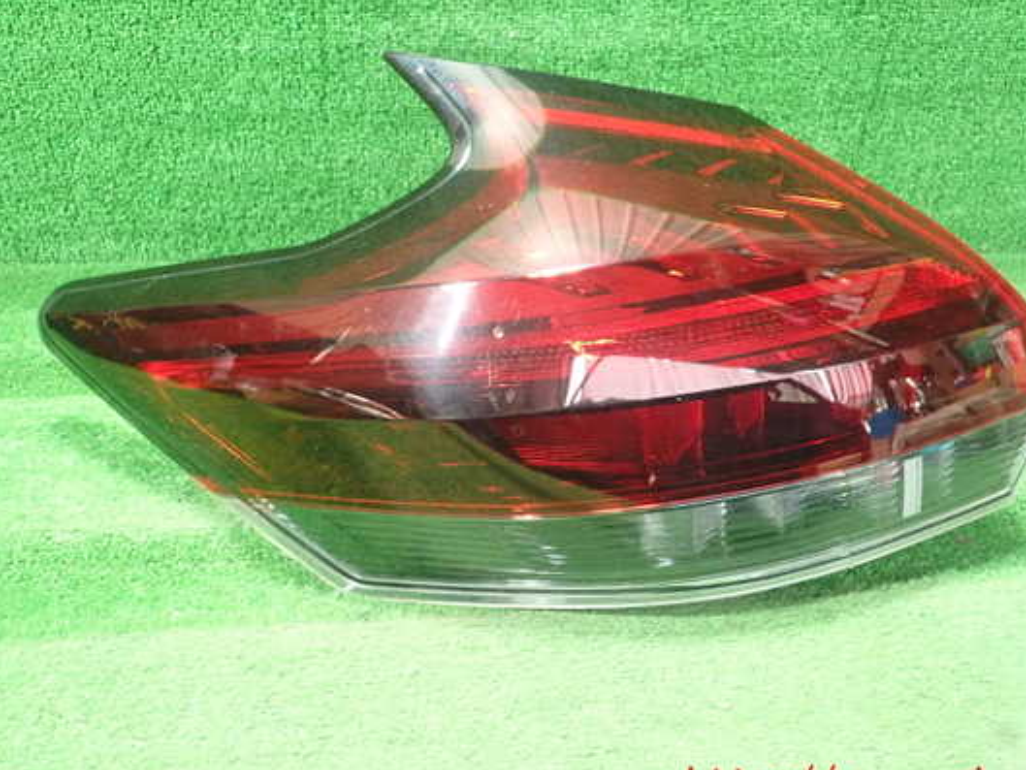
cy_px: 374
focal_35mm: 34
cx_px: 543
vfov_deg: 41.8
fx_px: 1008
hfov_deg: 53.9
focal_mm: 5.5
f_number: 2.3
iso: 800
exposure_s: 1/50
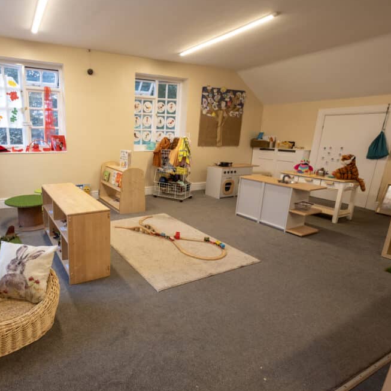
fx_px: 256
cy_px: 201
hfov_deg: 72.5
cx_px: 129
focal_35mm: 20
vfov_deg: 74.8
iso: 320
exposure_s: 1/5
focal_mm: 10
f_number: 9
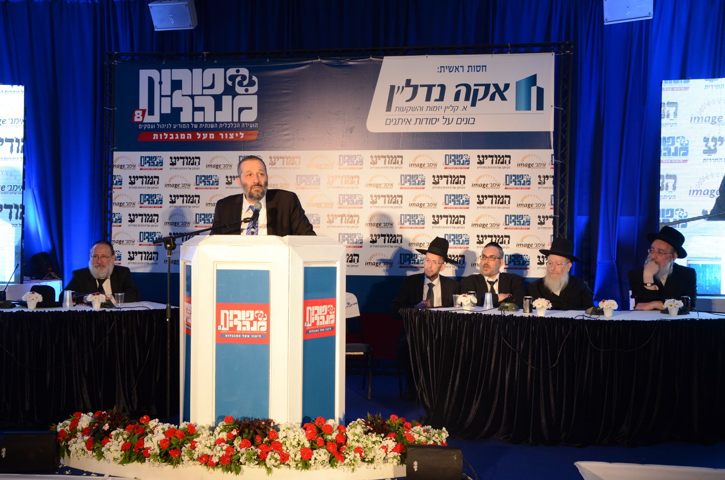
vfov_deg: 35.3
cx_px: 362
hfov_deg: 51.4
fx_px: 754
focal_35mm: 38
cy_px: 240
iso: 1250
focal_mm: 25
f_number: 5.6
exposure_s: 1/80
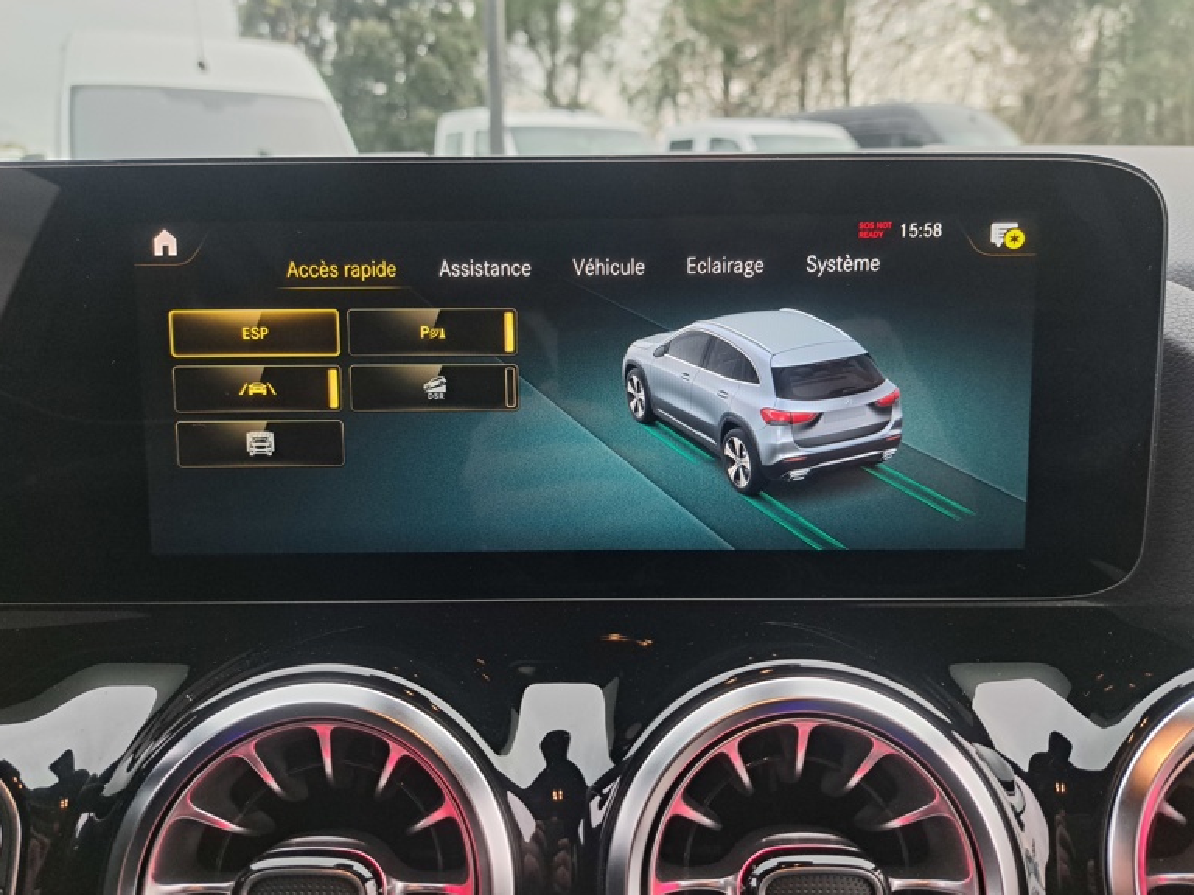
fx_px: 862
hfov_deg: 69.4
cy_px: 461
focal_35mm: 25
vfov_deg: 54.9
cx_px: 581
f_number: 1.8
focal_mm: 5.23
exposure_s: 1/50
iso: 400
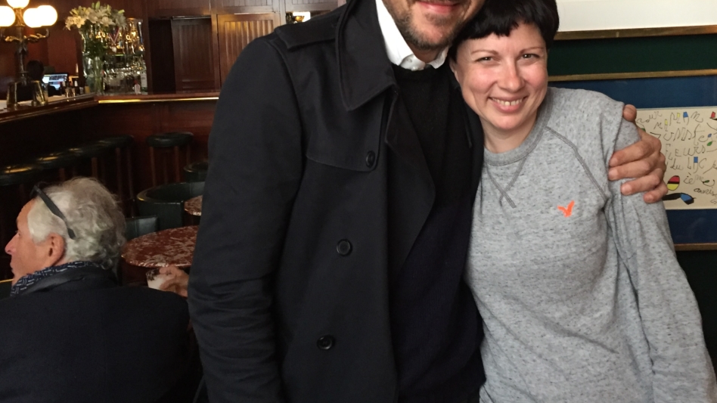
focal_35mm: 38
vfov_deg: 30.5
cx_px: 398
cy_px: 90
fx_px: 722
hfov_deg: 52.7
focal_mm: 4.15
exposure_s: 1/20
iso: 250
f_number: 2.2
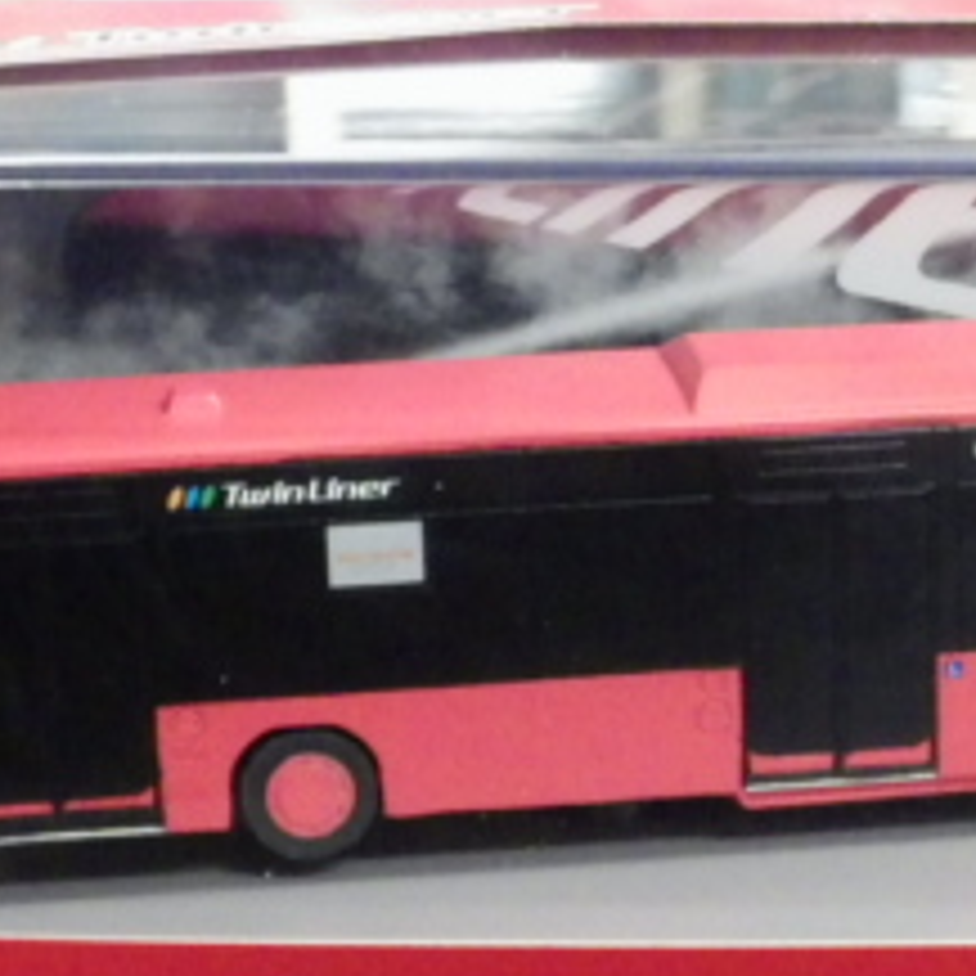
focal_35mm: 154
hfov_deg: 11.2
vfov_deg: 11.3
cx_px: 1133
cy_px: 549
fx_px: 4912
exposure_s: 1/25
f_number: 4
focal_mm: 10.7
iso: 1250
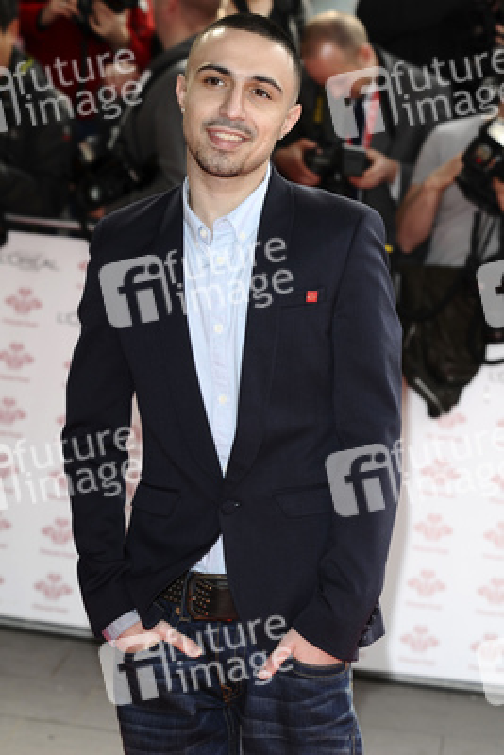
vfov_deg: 17.1
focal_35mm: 120
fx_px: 2518
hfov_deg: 11.4
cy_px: 378
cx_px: 252
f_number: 4.5
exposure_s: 1/250
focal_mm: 80
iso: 200
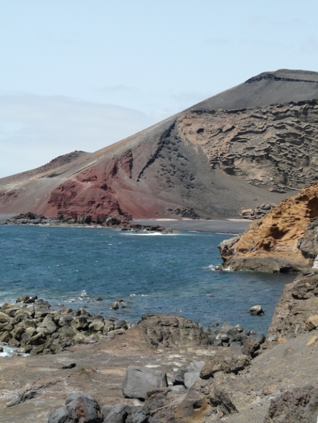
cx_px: 159
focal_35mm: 62
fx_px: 759
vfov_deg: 31.2
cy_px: 212
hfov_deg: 23.7
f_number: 5.6
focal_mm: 10.2
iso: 100
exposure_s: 1/320
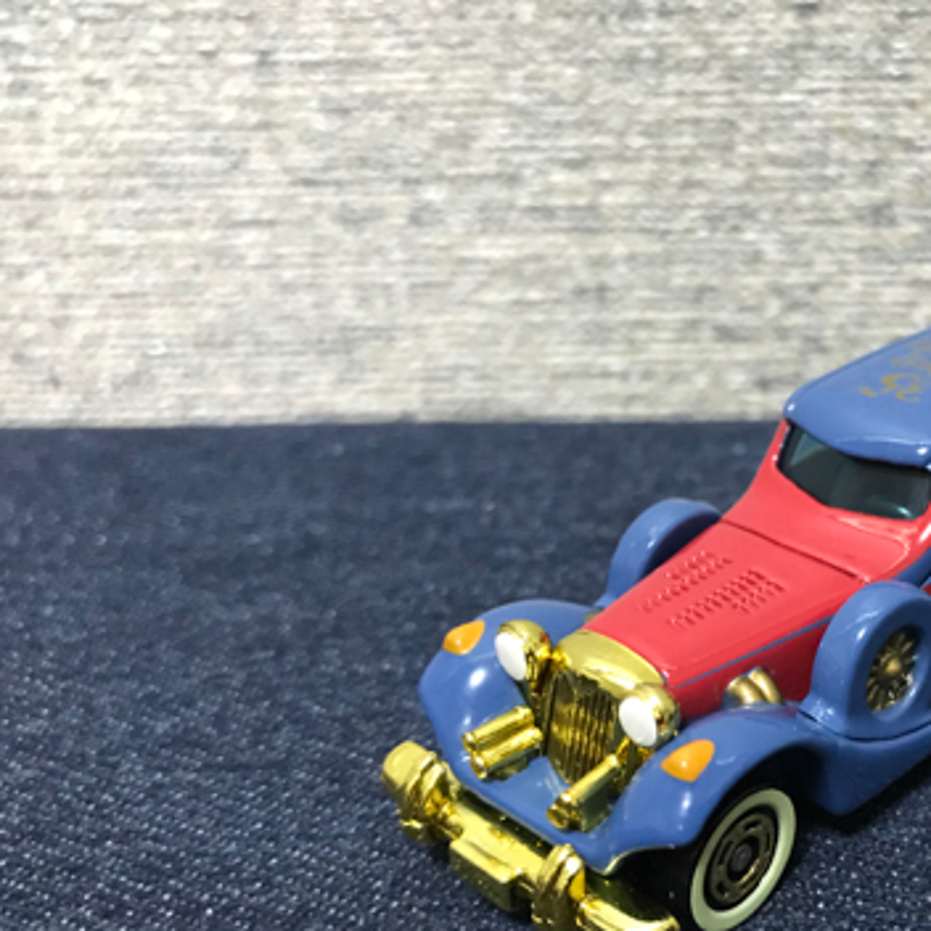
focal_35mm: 45
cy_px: 537
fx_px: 1369
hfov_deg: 35.7
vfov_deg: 37.5
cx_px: 801
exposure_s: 1/15
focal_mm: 3.99
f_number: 1.8
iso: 100
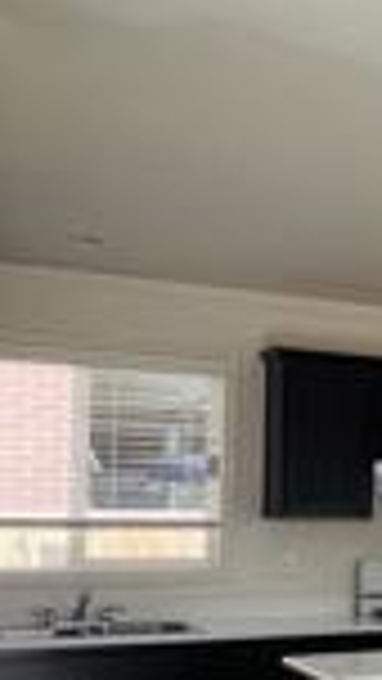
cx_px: 786
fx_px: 1080
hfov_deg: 15.5
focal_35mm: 60
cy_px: 495
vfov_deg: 34.3
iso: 32
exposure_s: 1/99
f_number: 1.8
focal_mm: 1.57
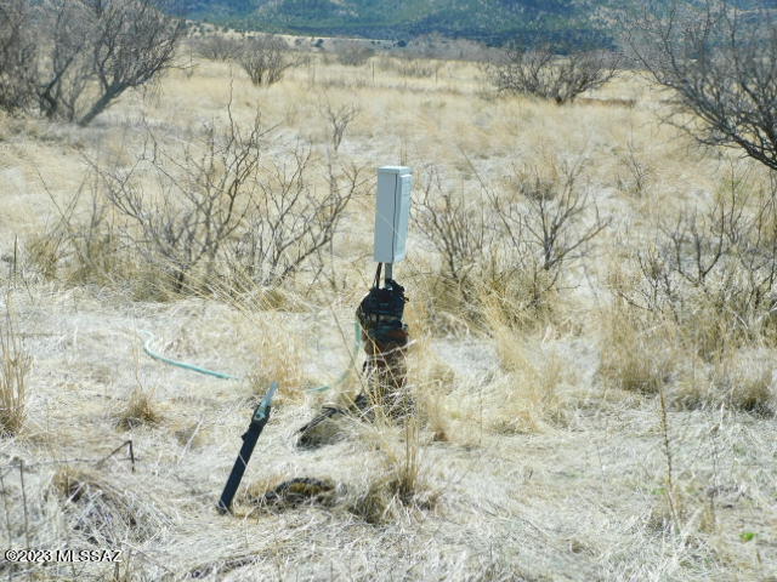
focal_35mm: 85
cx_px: 388
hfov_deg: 23.0
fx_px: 1908
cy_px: 291
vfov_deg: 17.4
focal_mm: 15.2
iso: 125
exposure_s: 1/640
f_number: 4.5
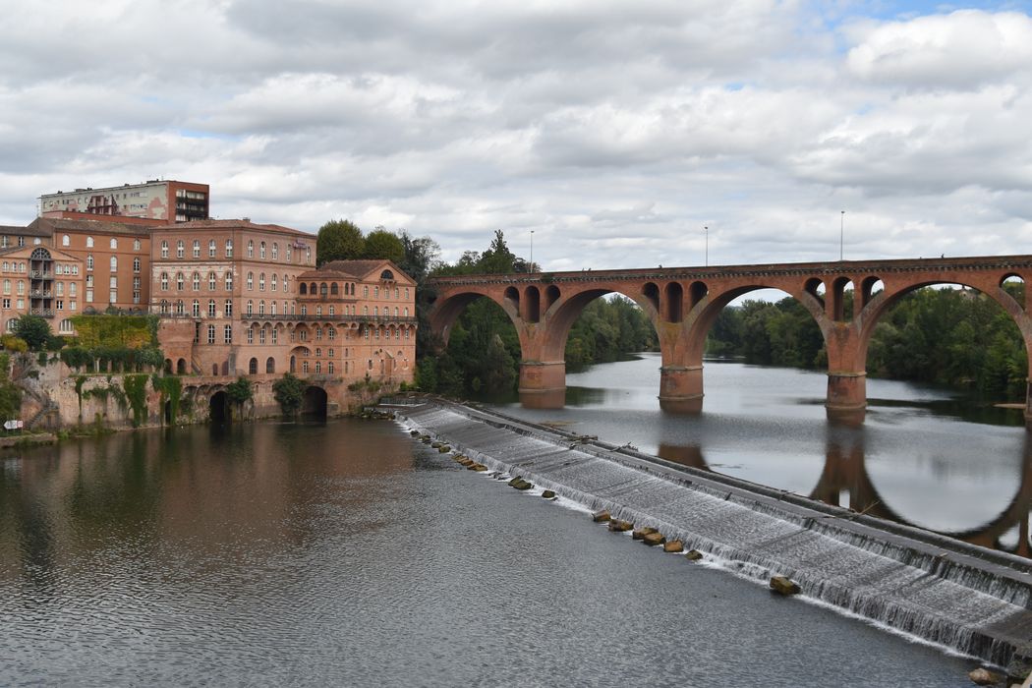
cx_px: 516
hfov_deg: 46.4
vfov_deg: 31.9
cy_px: 344
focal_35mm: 42
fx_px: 1204
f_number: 9
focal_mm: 28
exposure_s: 1/320
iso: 200
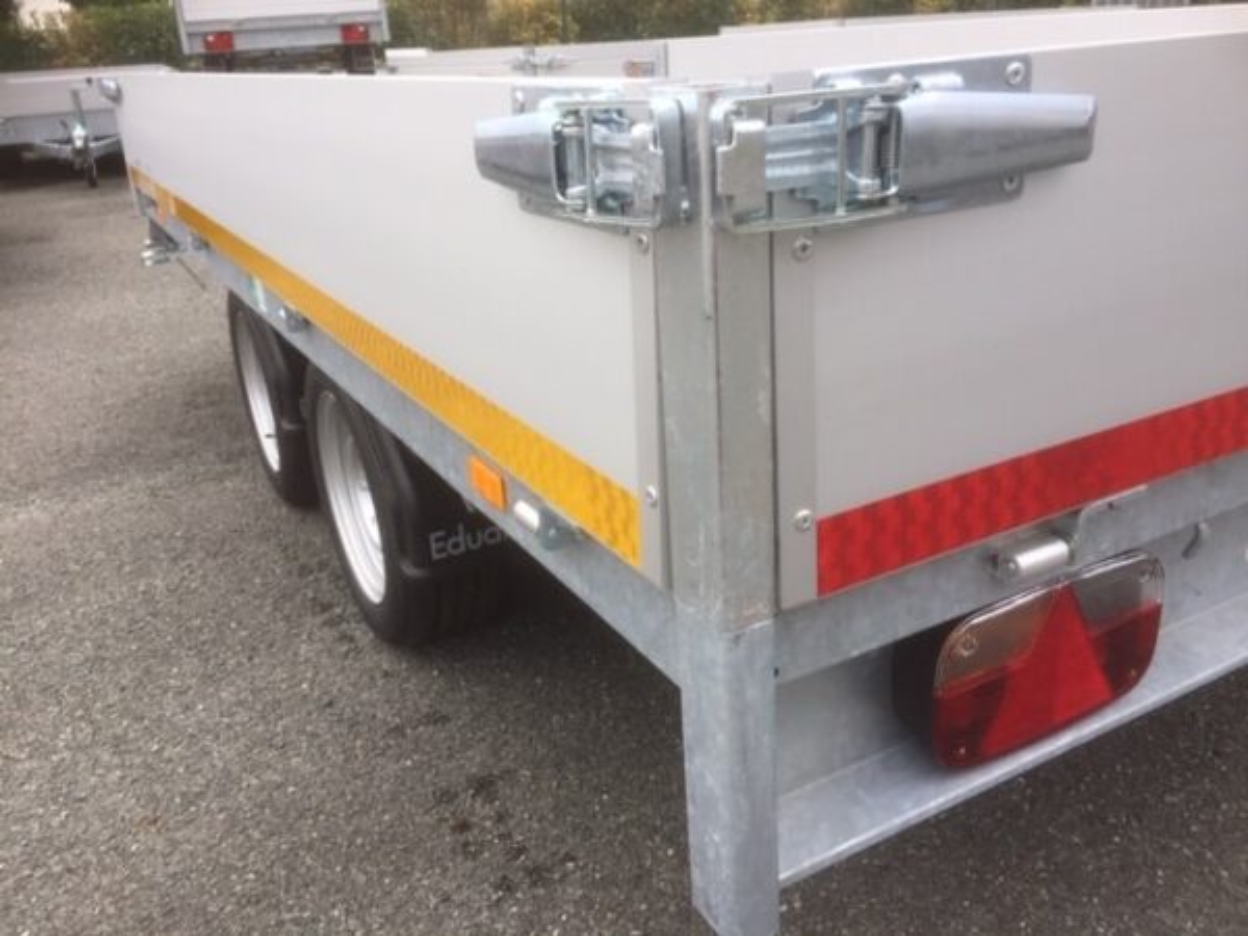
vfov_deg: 48.2
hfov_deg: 61.7
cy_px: 468
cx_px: 624
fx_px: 1046
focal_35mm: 29
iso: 32
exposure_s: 1/501
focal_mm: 4.15
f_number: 2.2
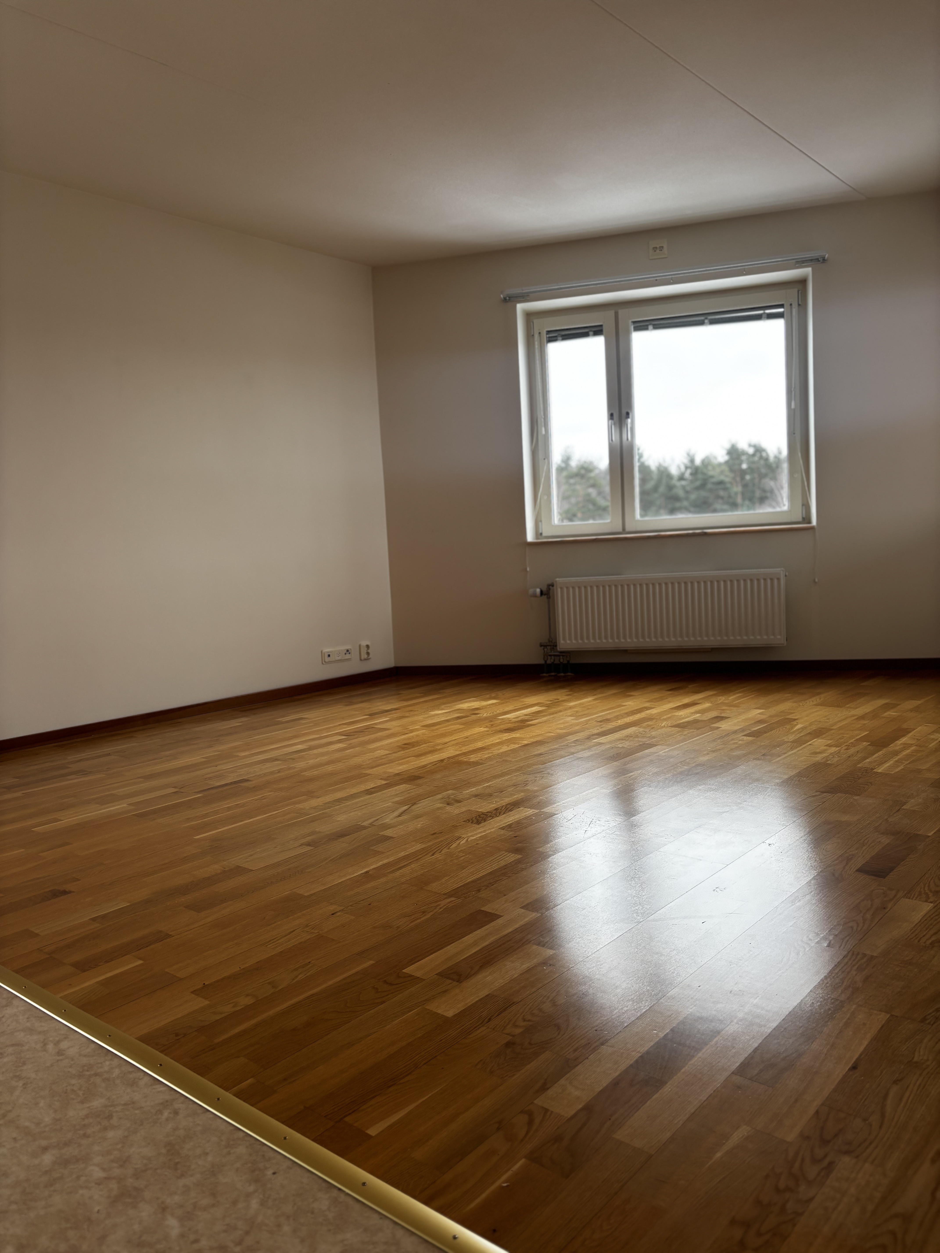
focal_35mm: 26
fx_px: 941
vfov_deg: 67.3
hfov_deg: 53.1
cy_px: 626
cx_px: 470
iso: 40
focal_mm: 5.96
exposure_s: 1/121
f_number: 1.6
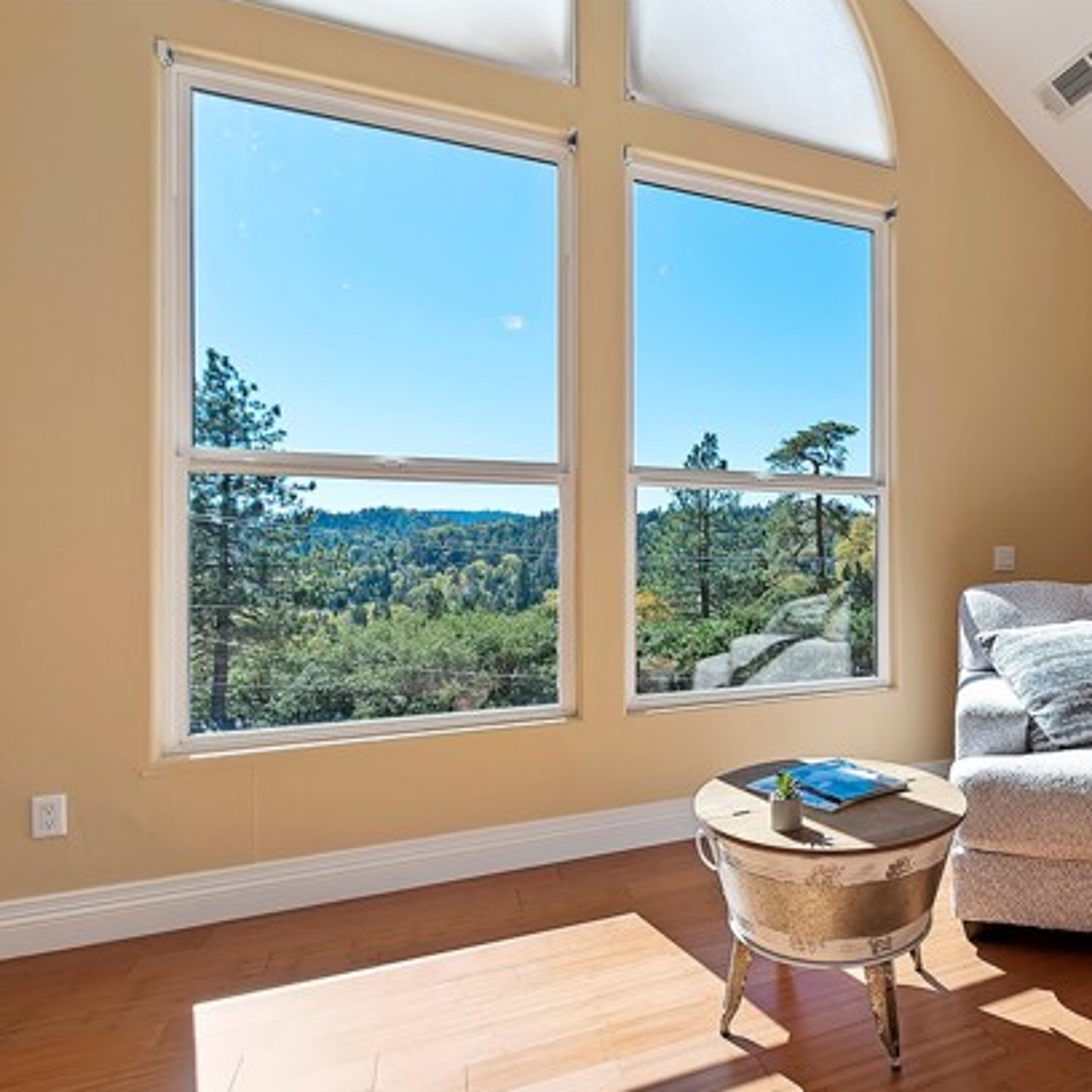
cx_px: 814
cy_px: 563
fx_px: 714
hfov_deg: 70.0
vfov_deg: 74.8
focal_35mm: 20
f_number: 8
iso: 100
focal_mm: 10
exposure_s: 1/30
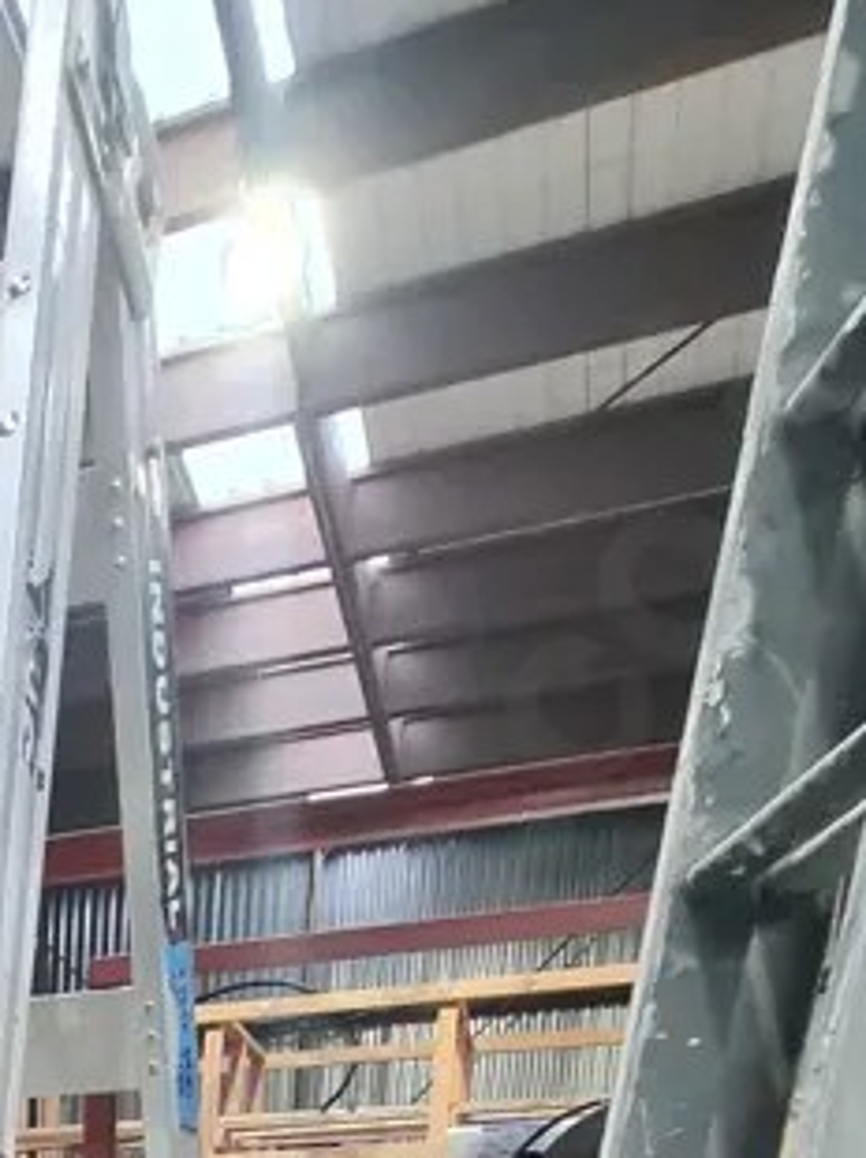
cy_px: 1756
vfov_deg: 28.1
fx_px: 1436
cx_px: -209
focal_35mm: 43
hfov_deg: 28.5
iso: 250
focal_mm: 2.2
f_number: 2.2
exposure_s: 1/50
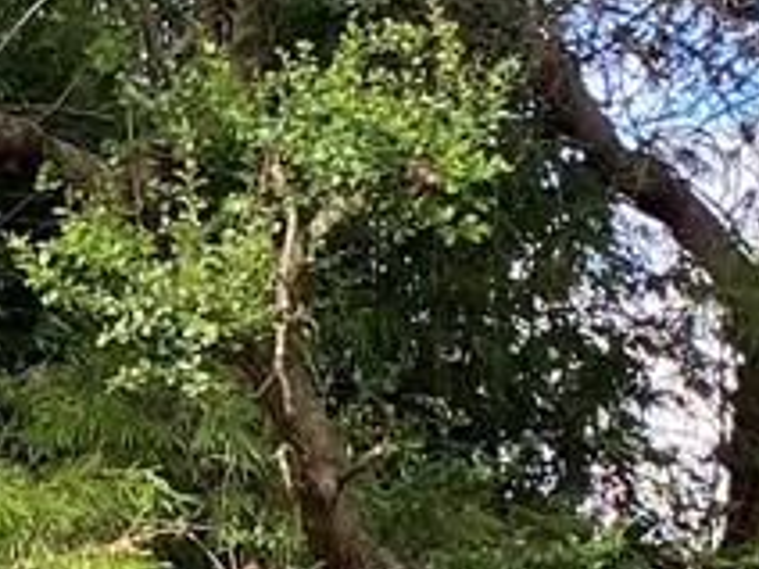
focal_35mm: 196
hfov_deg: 9.7
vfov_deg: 7.6
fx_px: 4298
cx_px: -487
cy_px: 512
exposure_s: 1/279
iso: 32
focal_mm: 4.25
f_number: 1.8
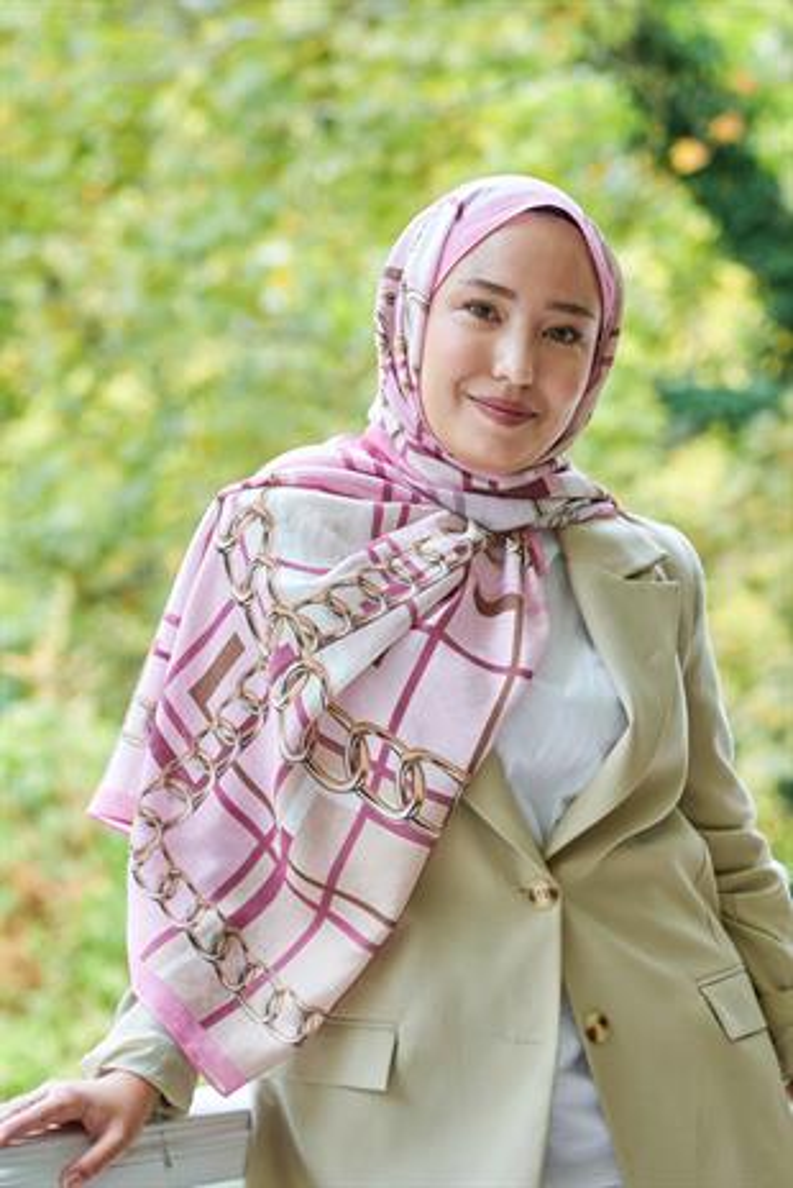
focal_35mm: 110
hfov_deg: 12.5
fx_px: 3629
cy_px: 594
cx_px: 396
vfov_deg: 18.6
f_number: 5.6
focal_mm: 110
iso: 800
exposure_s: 1/125
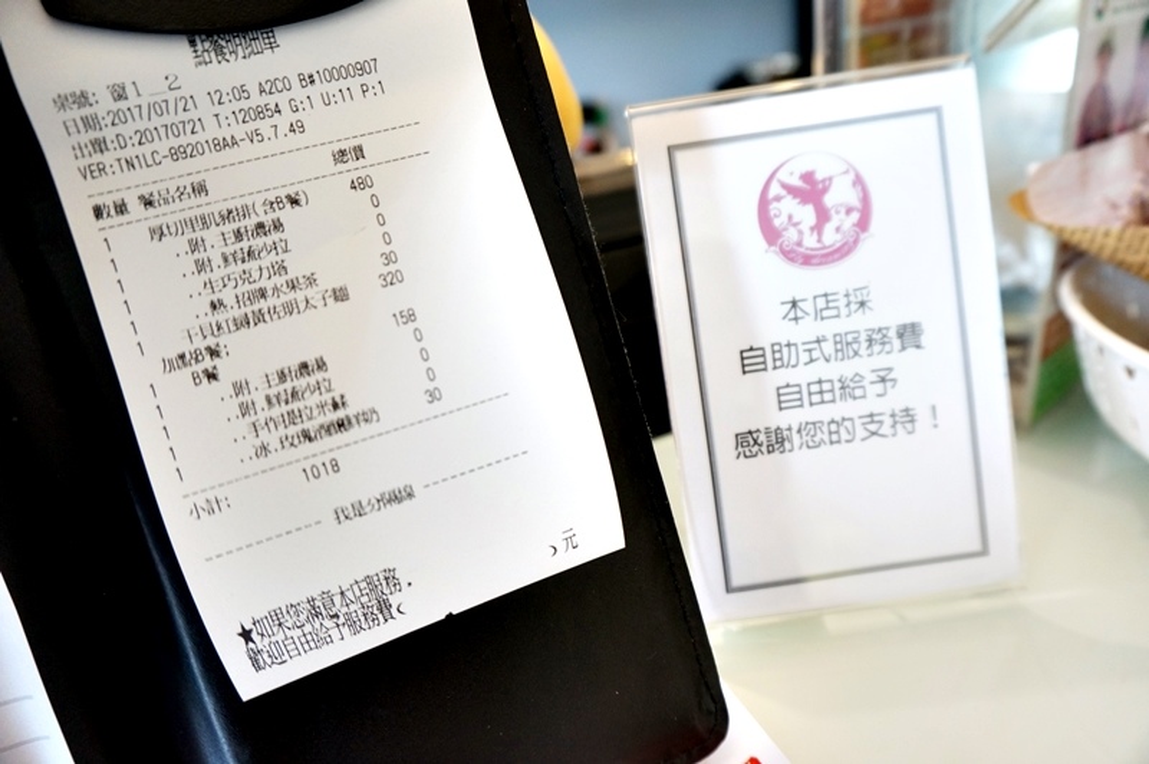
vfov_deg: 53.1
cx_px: 574
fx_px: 765
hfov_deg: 73.8
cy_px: 382
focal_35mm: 24
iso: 800
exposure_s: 1/60
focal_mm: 16
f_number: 4
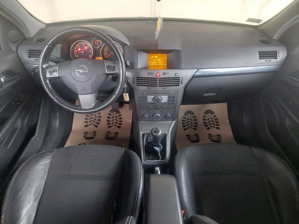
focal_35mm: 25
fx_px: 216
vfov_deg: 54.9
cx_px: 150
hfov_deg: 69.4
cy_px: 112
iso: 640
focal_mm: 5.23
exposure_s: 1/25
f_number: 1.8
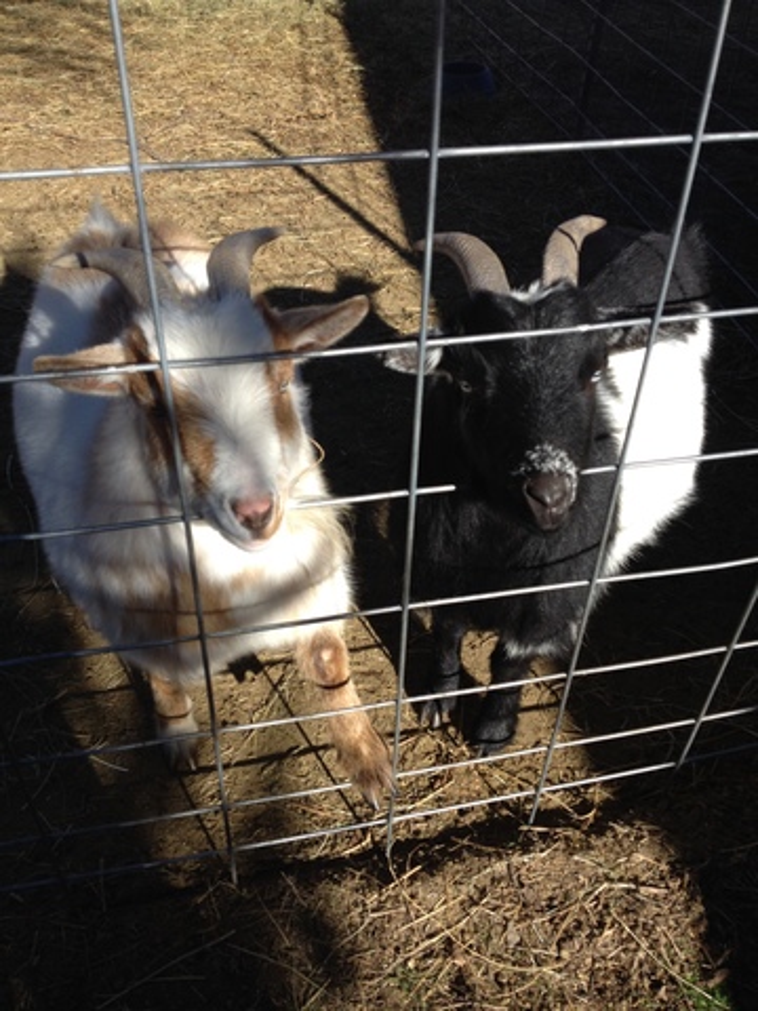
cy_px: 506
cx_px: 379
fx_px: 1022
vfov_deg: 52.6
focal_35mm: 35
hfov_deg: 40.7
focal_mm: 4.28
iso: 50
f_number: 2.4
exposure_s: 1/1227
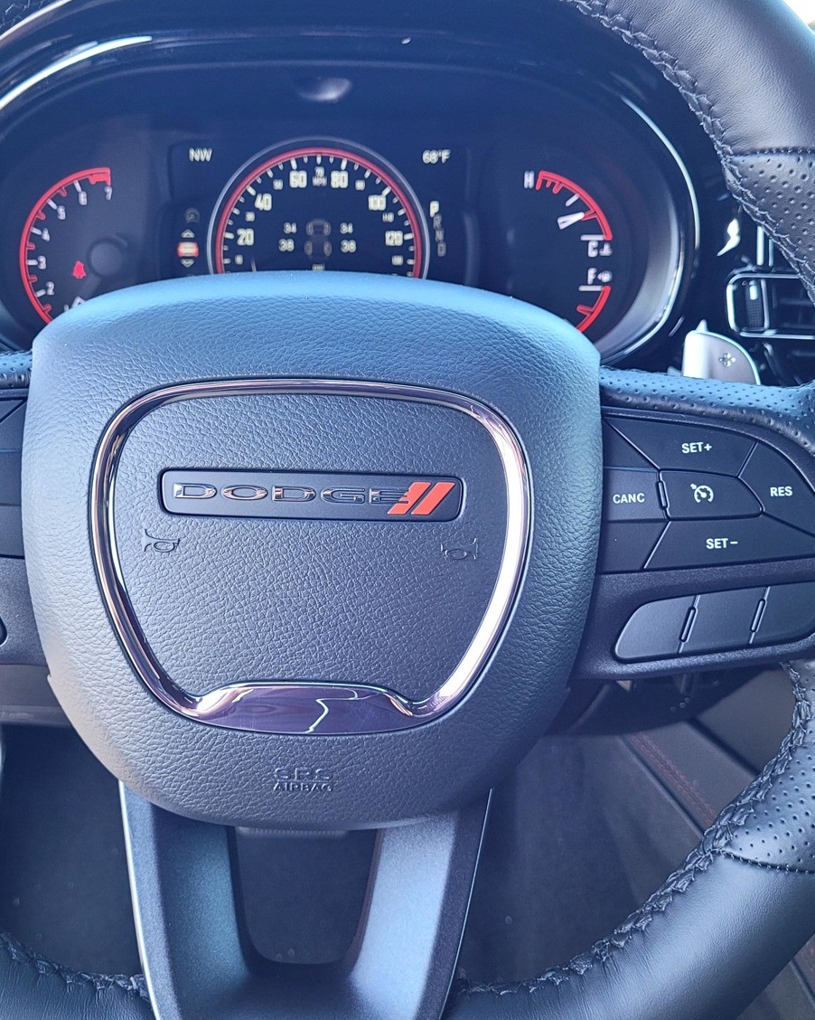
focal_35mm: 36
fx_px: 1086
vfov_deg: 50.3
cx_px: 344
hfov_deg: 41.0
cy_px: 485
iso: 160
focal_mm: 5.4
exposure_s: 1/120
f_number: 1.8
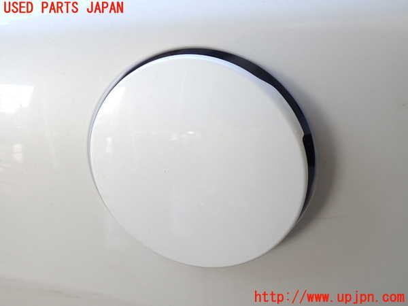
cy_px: 153
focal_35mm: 30
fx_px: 354
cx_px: 204
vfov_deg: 46.8
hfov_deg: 60.0
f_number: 2.3
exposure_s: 1/80
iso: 100
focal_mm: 5.4
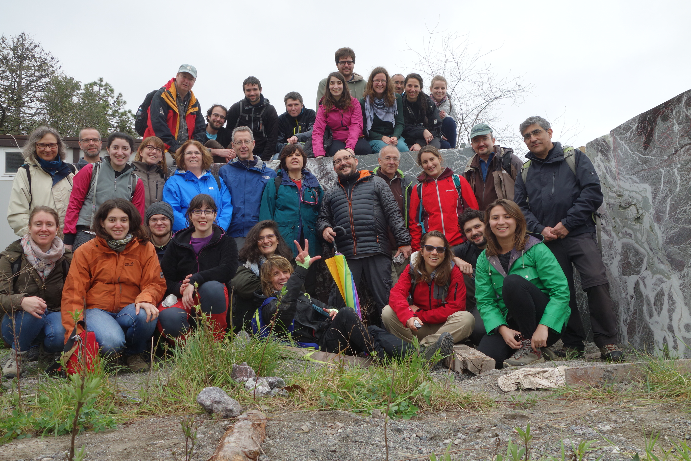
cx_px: 346
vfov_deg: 41.1
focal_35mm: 32
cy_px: 230
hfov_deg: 58.7
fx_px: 614
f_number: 5.6
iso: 125
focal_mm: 12.03
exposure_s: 1/100
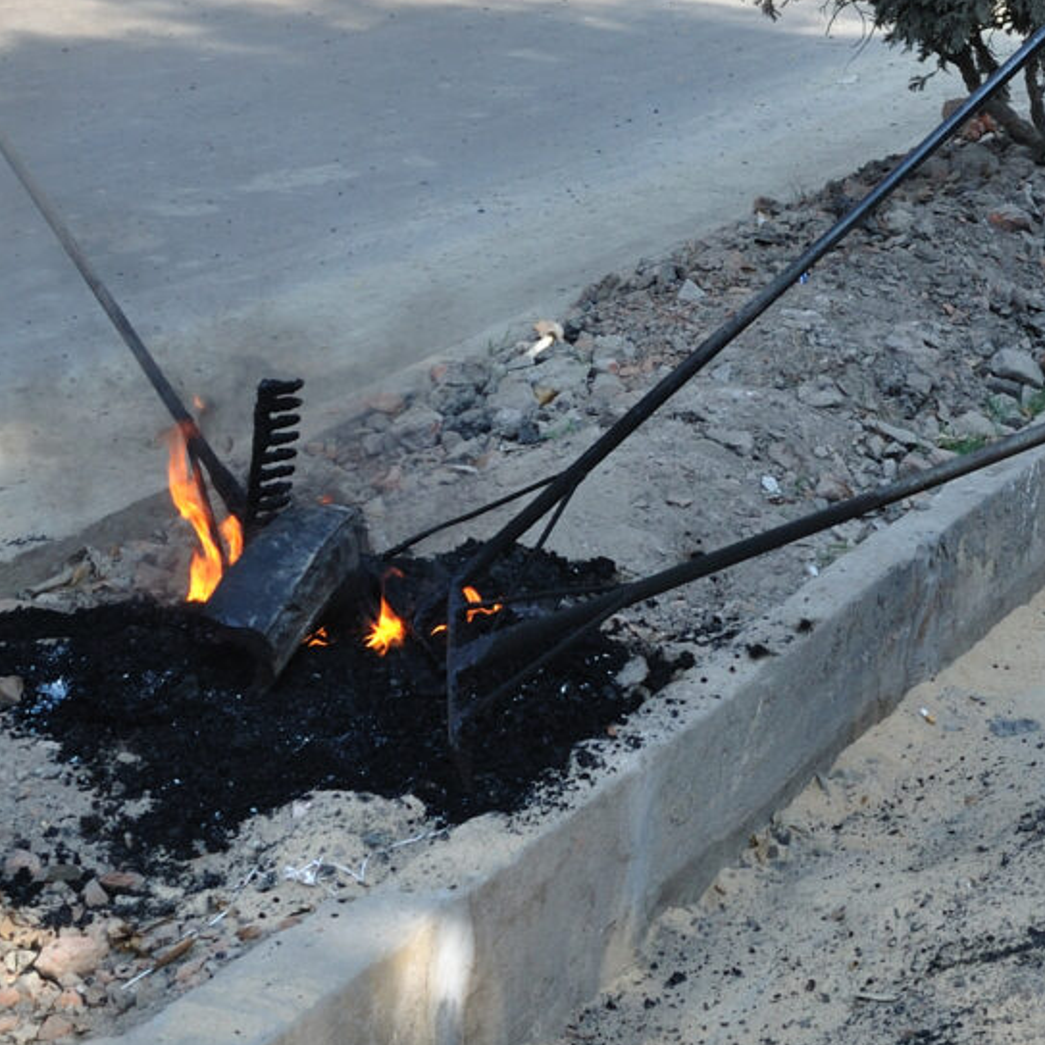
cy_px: 95
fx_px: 3074
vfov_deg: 18.9
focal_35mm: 90
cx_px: 1016
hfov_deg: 18.8
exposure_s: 1/100
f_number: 9
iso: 200
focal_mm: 20
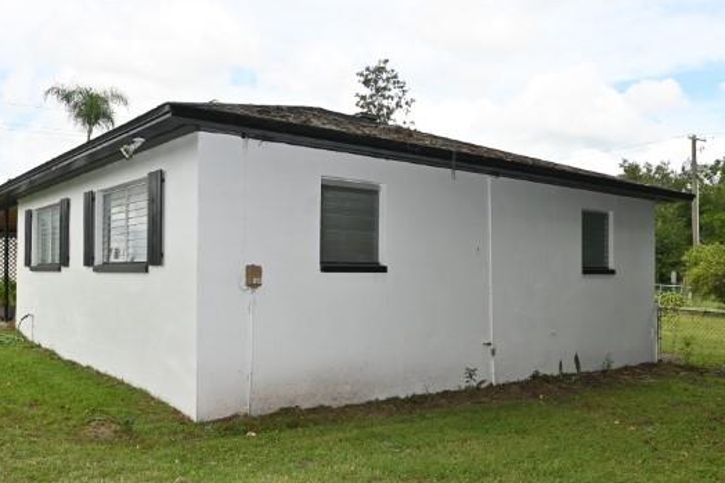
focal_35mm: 33
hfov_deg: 57.2
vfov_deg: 39.9
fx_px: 664
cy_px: 262
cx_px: 371
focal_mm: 12
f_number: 7.1
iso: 100
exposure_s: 1/200
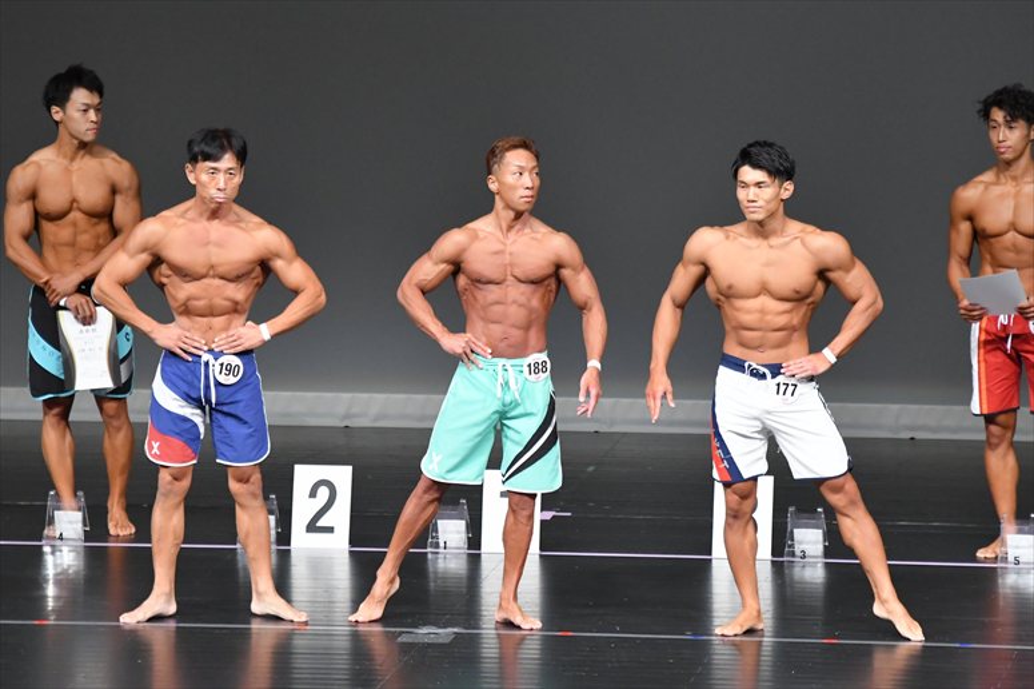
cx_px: 517
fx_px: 8613
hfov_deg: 6.9
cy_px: 344
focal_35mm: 300
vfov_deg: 4.6
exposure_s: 1/400
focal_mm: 200
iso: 5000
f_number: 5.6
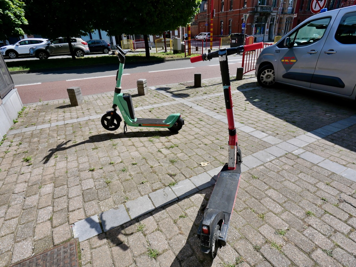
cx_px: 178
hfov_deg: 87.8
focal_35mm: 18
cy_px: 134
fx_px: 185
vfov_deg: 71.6
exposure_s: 1/1300
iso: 200
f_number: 5.6
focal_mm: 9
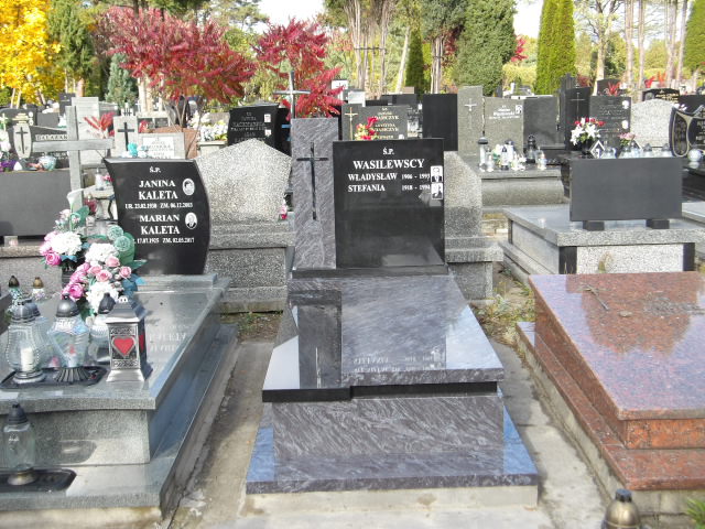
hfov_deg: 44.8
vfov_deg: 34.3
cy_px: 264
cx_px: 352
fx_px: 855
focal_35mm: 42
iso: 100
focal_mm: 7.6
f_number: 3.7
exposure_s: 1/180
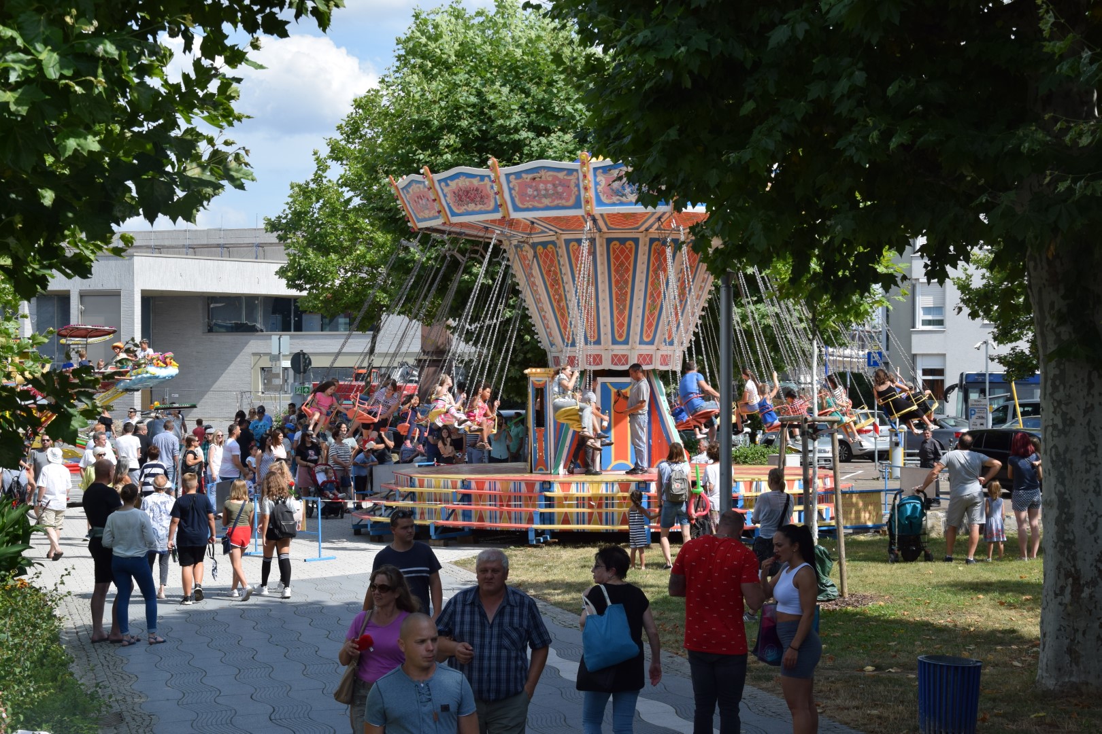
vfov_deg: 18.9
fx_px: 2204
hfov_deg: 28.1
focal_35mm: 72
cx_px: 551
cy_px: 367
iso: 200
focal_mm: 48
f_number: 10
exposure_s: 1/400
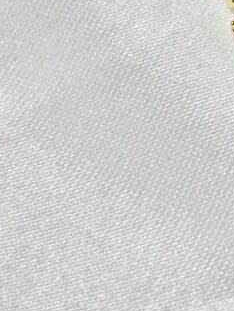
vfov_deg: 11.5
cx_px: 296
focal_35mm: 171
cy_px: 53
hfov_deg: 8.6
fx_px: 1538
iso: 32
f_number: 1.6
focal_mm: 5.96
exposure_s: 1/396
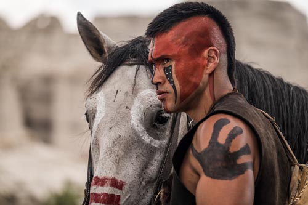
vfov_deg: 6.5
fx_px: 1796
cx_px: 154
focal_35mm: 210
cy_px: 102
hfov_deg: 9.8
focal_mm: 140
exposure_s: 1/500
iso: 400
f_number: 3.2
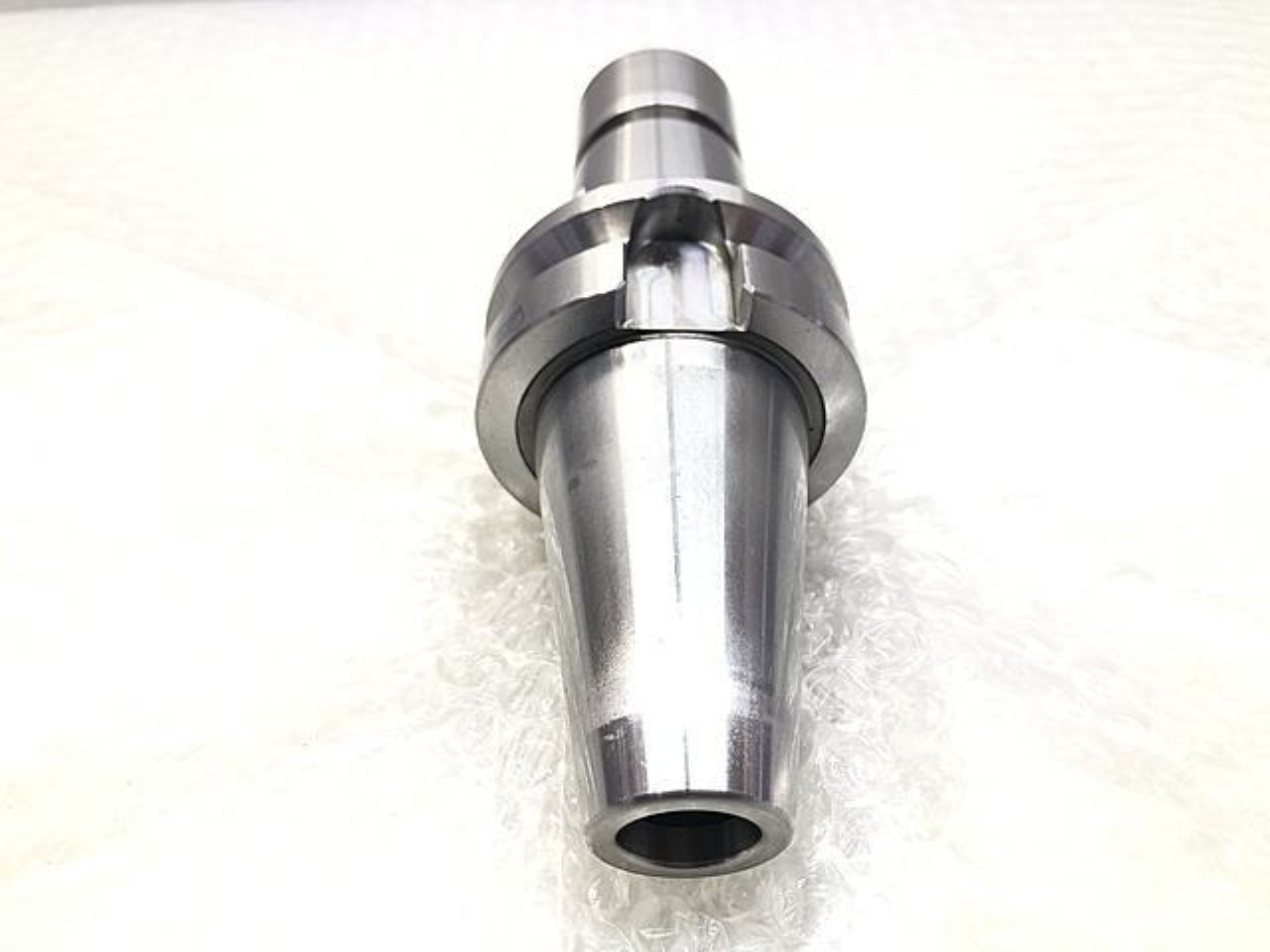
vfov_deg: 49.7
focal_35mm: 28
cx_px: 635
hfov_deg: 63.4
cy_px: 476
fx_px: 1027
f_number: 1.8
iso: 25
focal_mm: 3.99
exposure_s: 1/50
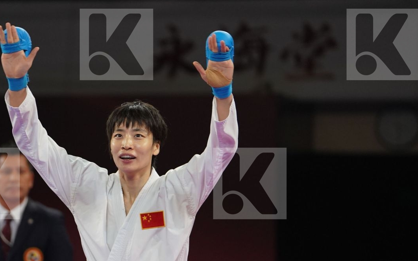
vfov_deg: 4.1
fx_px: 3680
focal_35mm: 323
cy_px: 184
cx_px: 117
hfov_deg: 6.5
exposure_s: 1/1000
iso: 2000
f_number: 2.8
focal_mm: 187
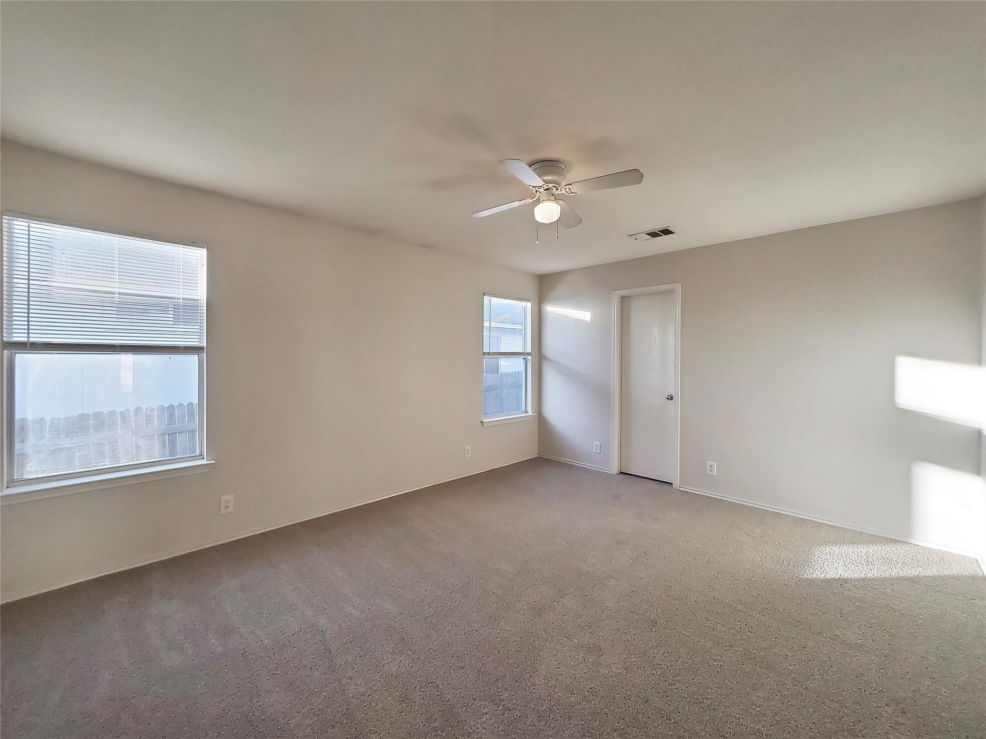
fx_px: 370
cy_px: 370
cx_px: 493
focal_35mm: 13
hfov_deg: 106.2
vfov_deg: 89.9
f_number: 2.2
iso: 100
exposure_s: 1/60
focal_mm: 1.8
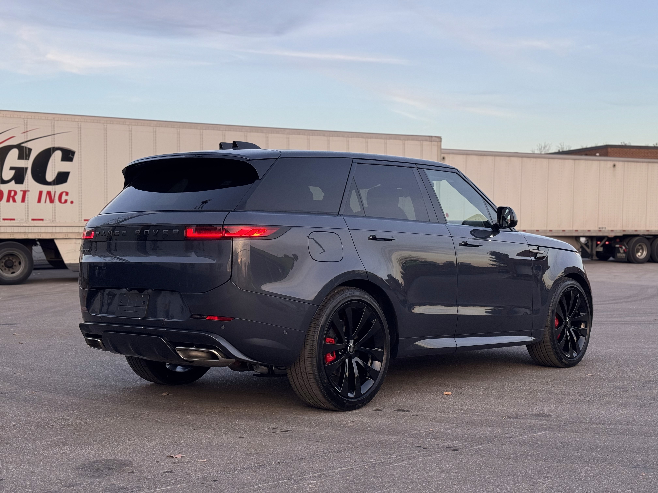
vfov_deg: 30.3
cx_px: 329
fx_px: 912
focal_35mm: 48
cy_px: 246
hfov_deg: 39.7
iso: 64
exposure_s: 1/309
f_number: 1.78
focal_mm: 6.76
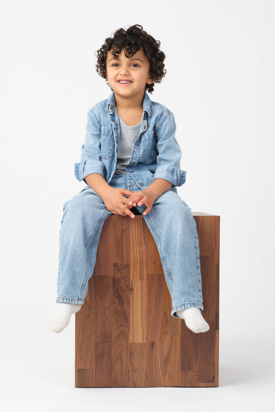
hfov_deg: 16.3
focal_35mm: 84
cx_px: 138
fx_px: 962
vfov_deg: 24.2
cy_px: 206
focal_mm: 56
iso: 160
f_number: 8
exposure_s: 1/160
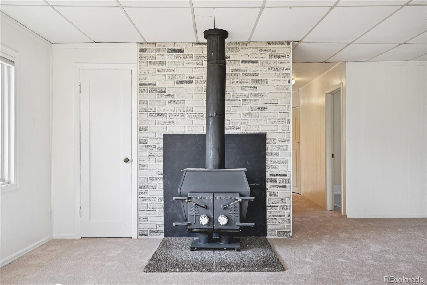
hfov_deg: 61.9
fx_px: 356
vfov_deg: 43.6
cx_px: 214
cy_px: 142
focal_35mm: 30
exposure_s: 1/20
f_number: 11
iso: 400
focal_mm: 30
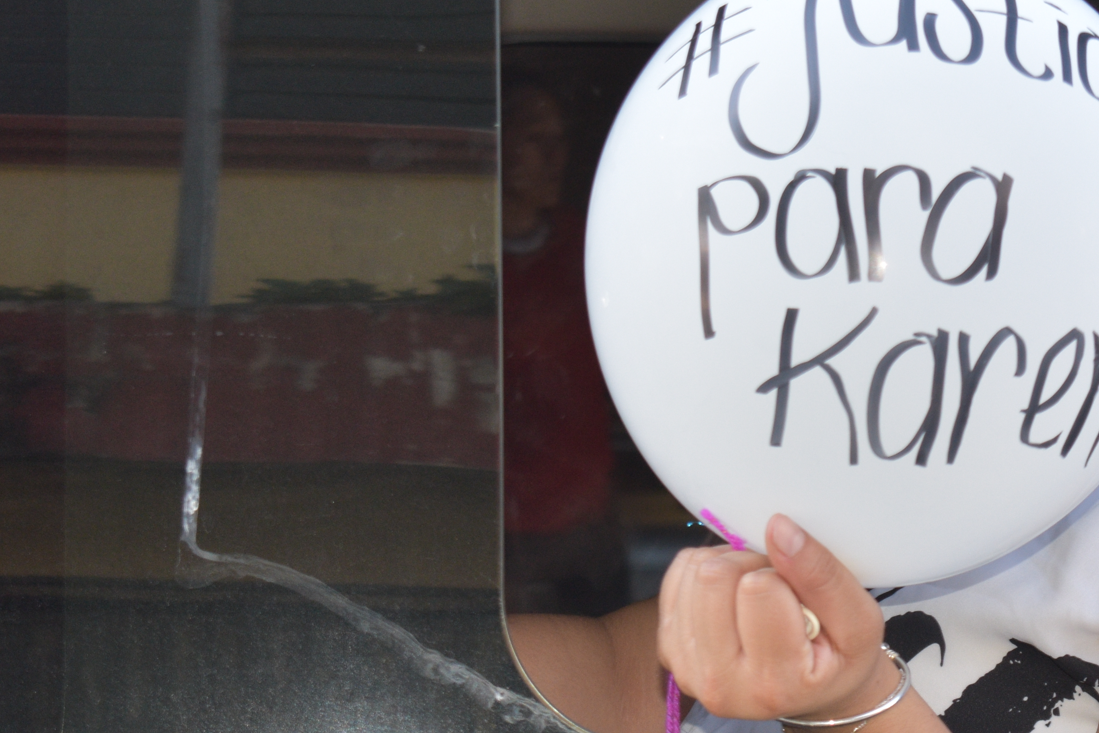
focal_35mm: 181
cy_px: 295
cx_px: 796
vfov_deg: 7.6
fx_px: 5528
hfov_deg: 11.3
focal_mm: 55
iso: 500
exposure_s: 1/125
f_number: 5.6
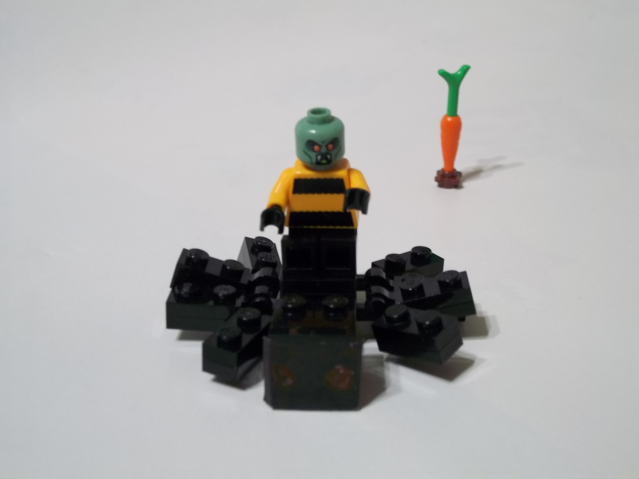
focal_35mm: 49
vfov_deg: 29.7
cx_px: 320
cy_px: 240
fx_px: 905
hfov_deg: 38.9
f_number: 3.6
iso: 160
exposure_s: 1/10
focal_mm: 8.8
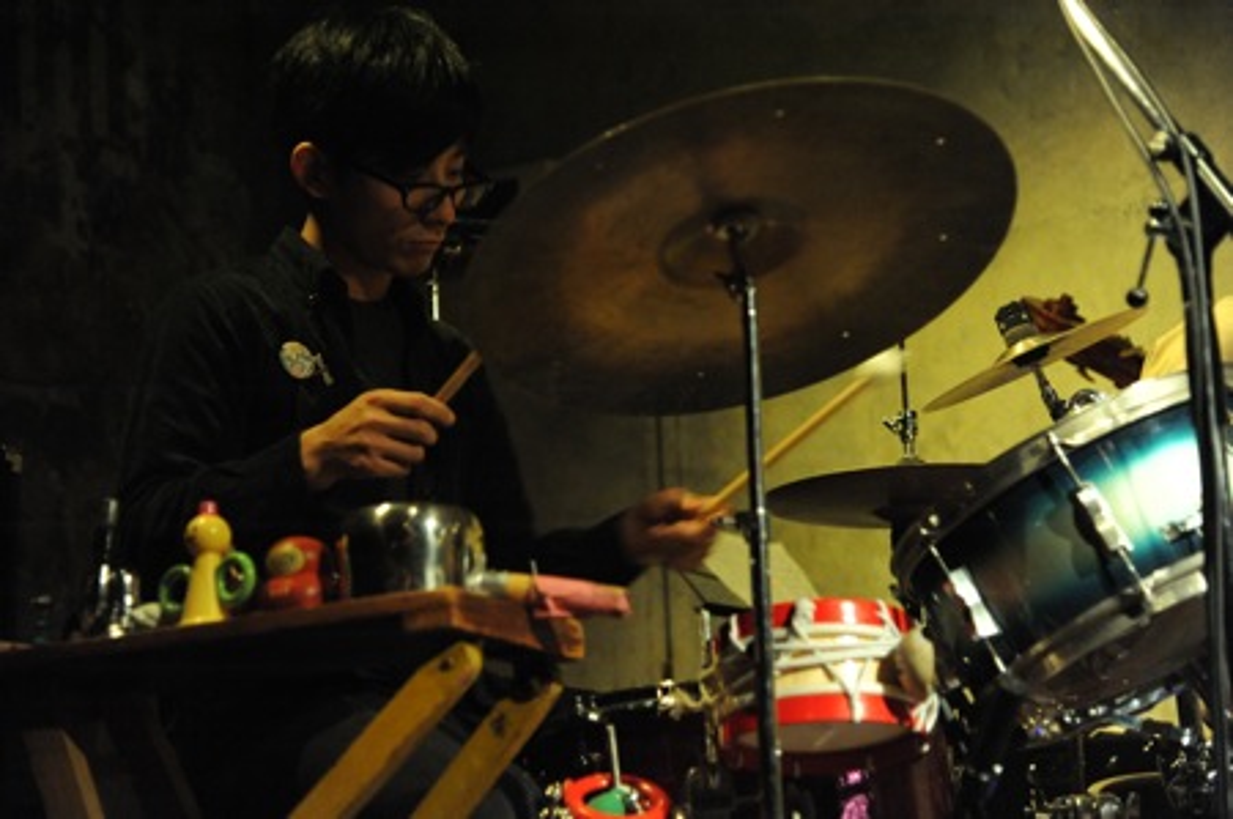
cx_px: 616
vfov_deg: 20.6
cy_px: 410
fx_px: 2258
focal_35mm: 66
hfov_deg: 30.5
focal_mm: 66
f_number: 4
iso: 8000
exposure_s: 1/40
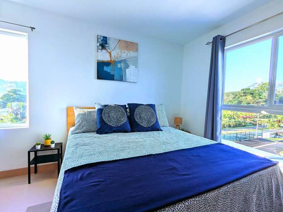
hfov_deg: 94.5
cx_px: 142
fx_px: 131
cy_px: 106
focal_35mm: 16
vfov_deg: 78.1
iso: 32
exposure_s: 1/94.3
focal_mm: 2.35
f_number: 2.2
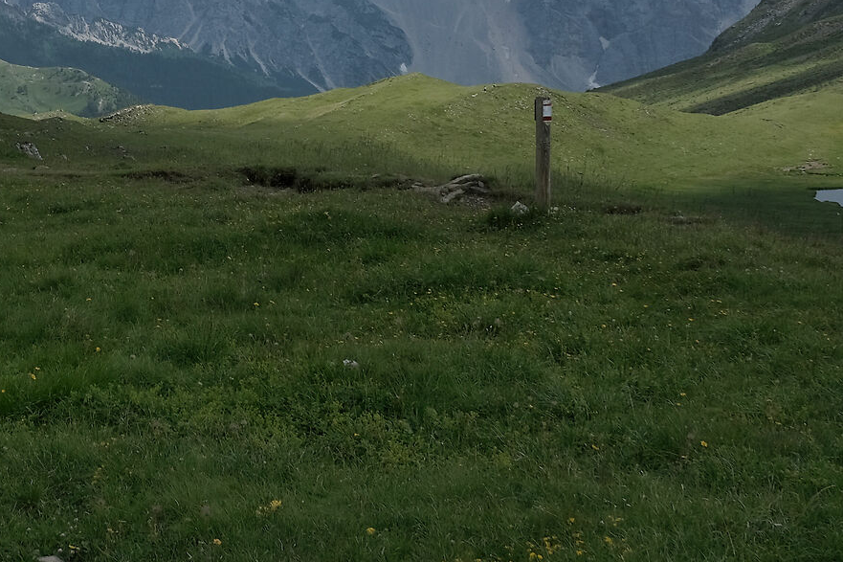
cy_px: -20
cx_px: -59
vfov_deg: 16.8
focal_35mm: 79
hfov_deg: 24.2
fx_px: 1849
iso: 160
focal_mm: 19.4
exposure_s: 1/480
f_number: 9
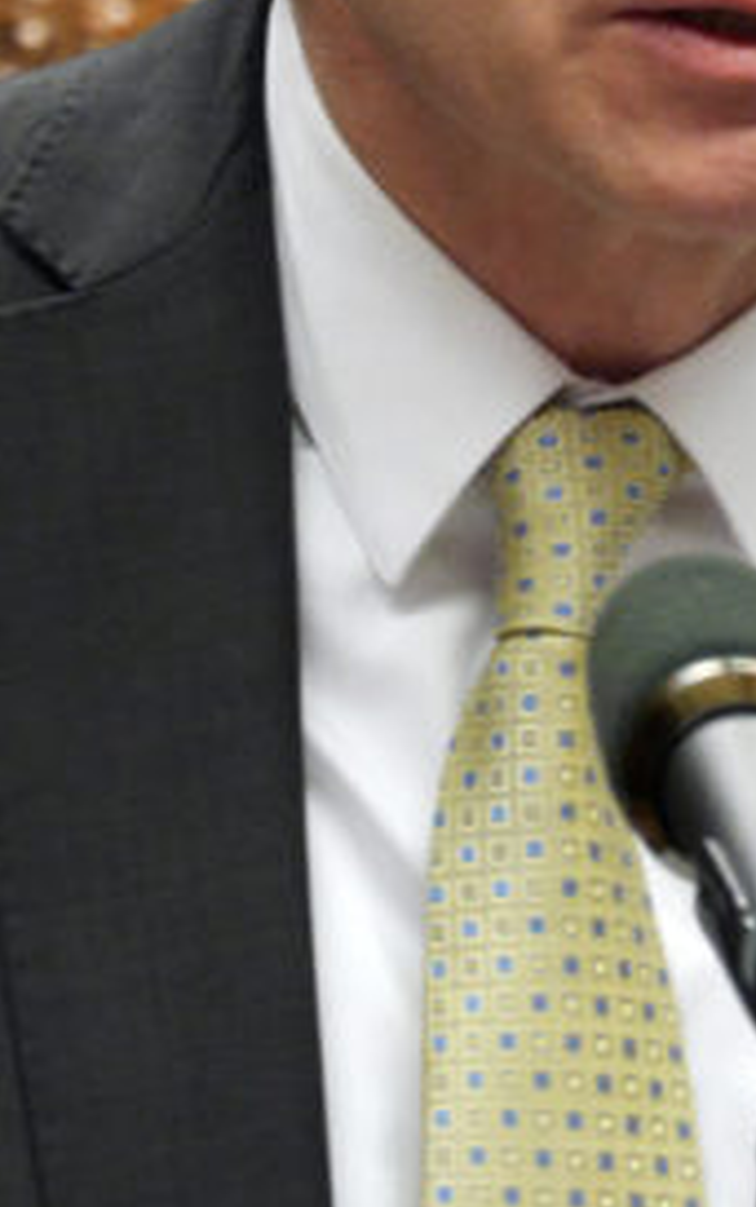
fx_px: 25442
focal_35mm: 773
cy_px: 153
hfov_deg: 1.7
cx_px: 592
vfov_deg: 2.7
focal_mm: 120
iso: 1600
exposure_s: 1/100
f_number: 5.5
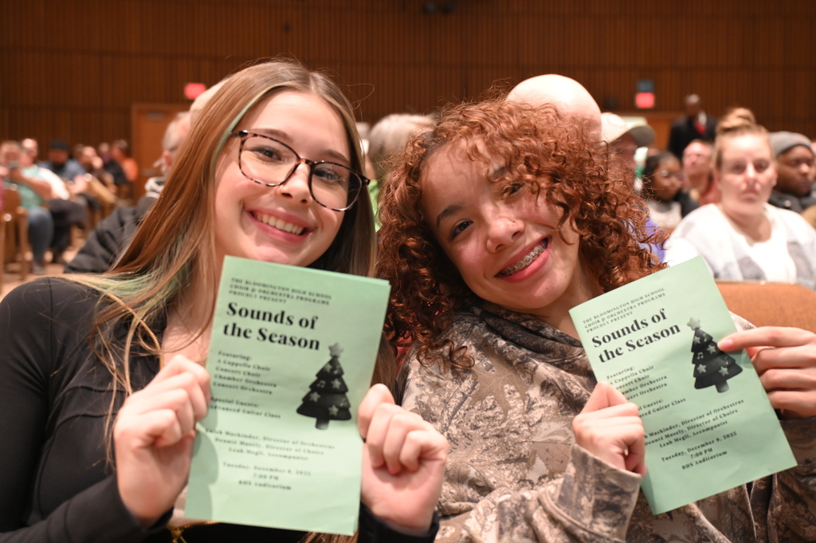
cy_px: 272
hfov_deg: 45.5
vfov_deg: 31.1
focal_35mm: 43
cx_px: 408
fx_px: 974
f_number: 4
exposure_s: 1/60
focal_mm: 43
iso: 4000
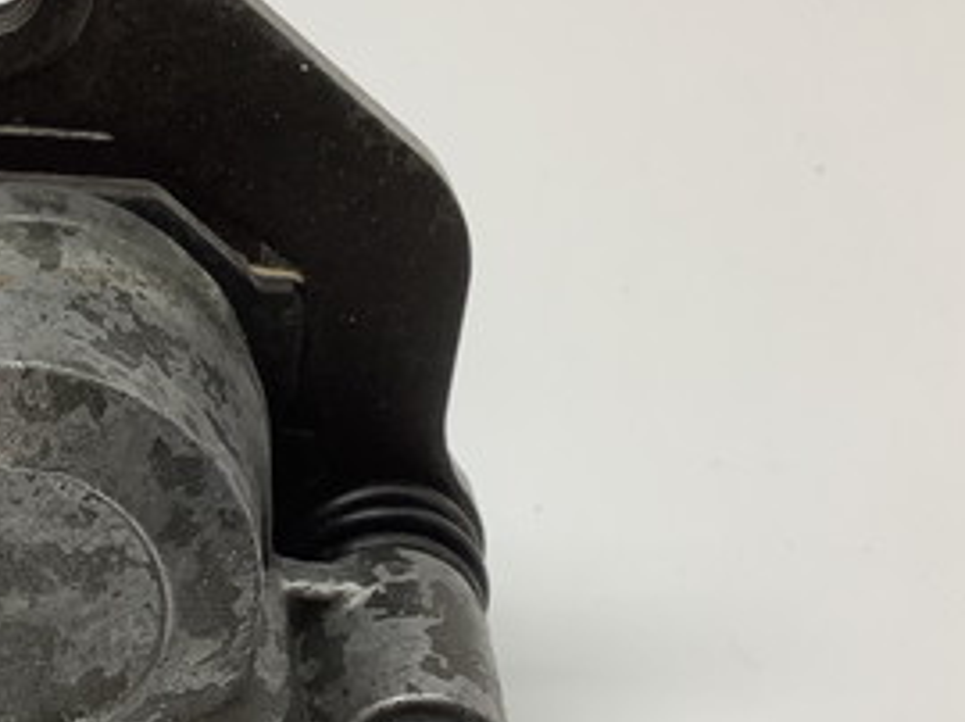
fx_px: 1922
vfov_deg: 21.2
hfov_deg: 26.9
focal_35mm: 69
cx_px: 43
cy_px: 508
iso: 50
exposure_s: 1/120
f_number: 2.4
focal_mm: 3.3
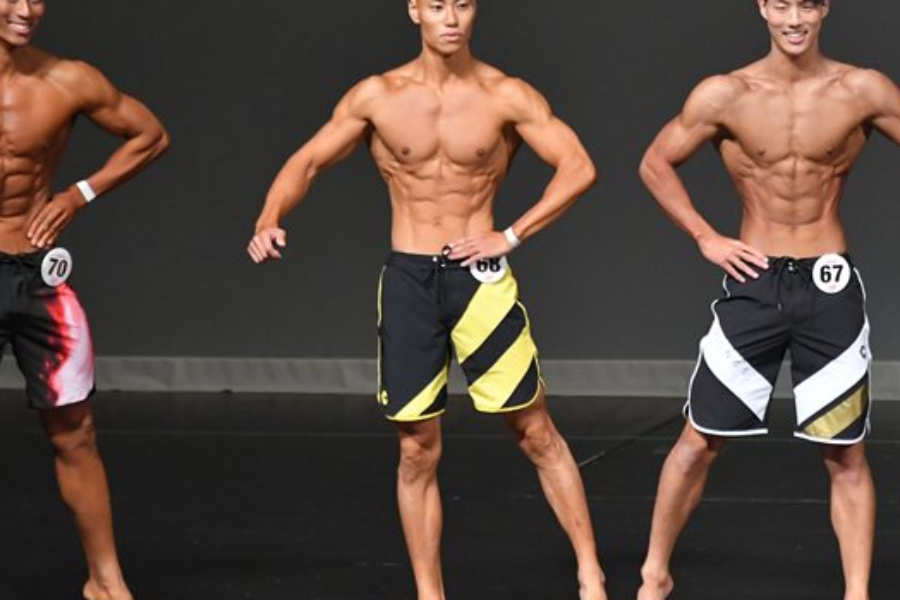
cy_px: 266
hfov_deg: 4.6
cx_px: 629
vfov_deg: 3.1
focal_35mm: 444
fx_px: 11096
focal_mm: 200
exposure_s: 1/400
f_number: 5.6
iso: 4000
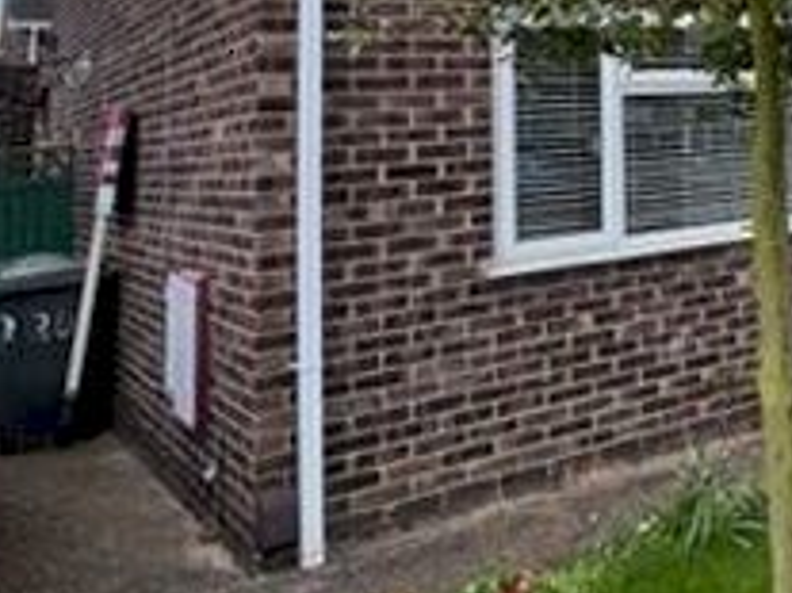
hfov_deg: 33.2
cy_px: -10
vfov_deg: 30.4
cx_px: 999
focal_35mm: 44
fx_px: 1006
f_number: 1.8
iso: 32
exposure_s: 1/351
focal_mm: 1.57
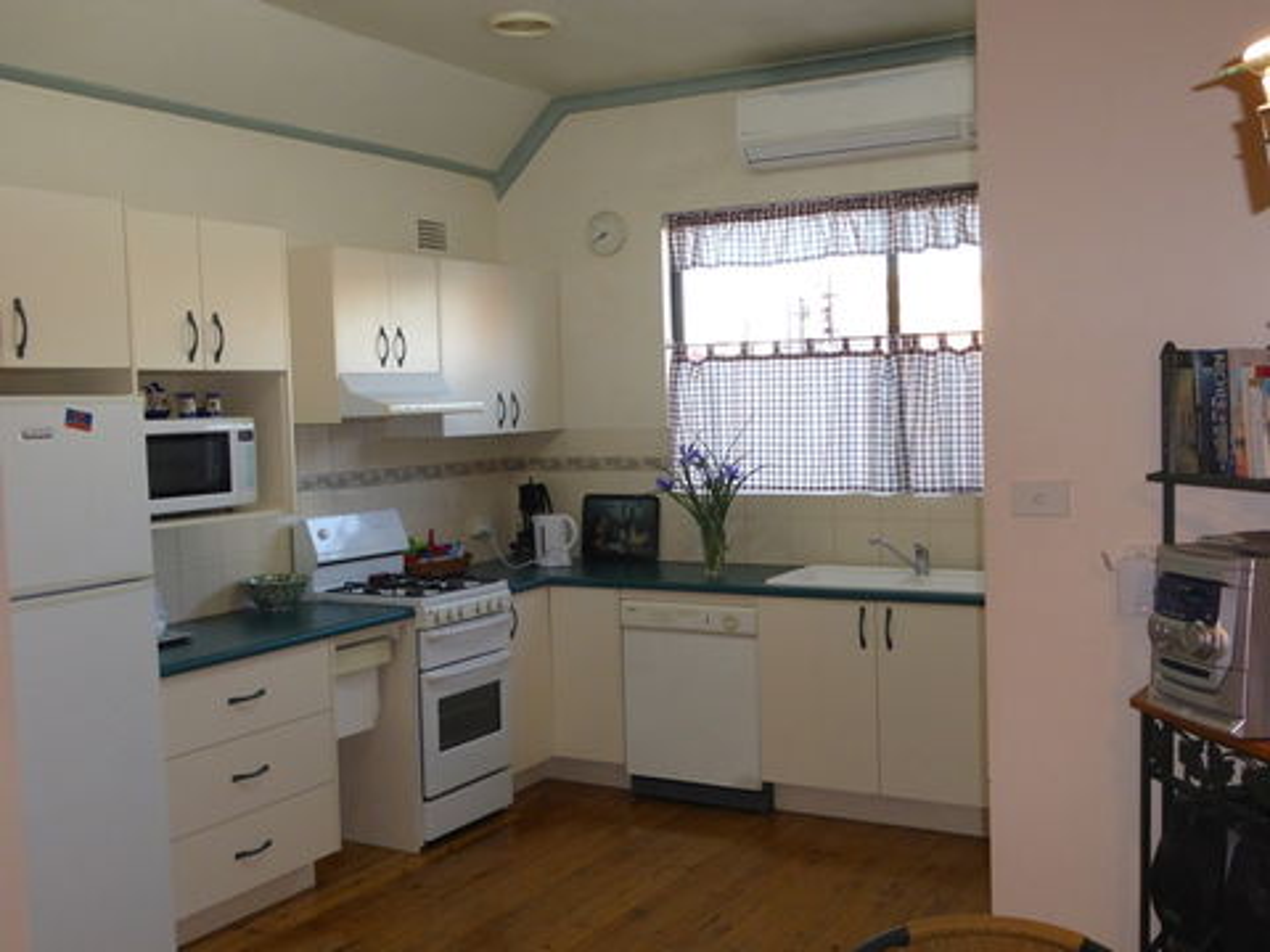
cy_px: 476
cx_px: 635
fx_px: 1284
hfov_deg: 52.6
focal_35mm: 35
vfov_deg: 40.7
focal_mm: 6.1
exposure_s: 1/60
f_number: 3.7
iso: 400
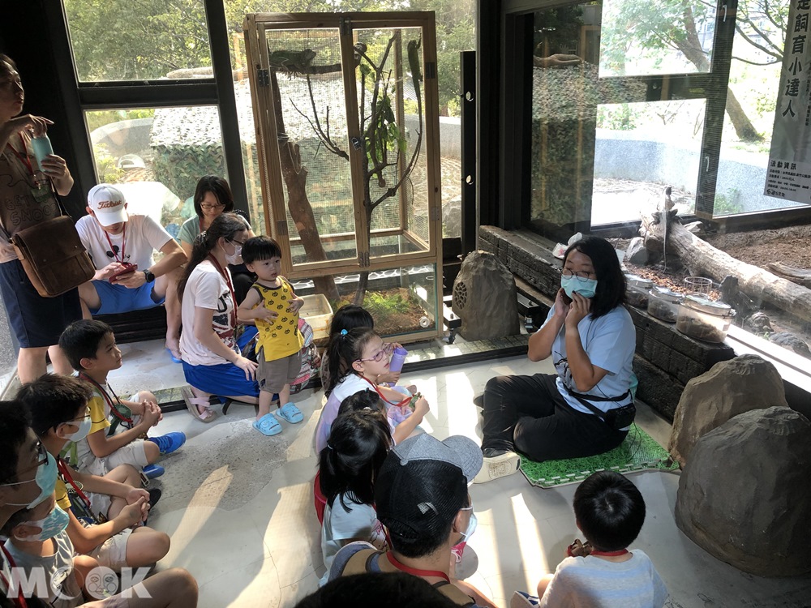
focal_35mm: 28
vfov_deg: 49.7
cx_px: 406
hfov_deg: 63.4
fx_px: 656
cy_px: 304
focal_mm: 3.99
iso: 25
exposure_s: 1/30
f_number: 1.8
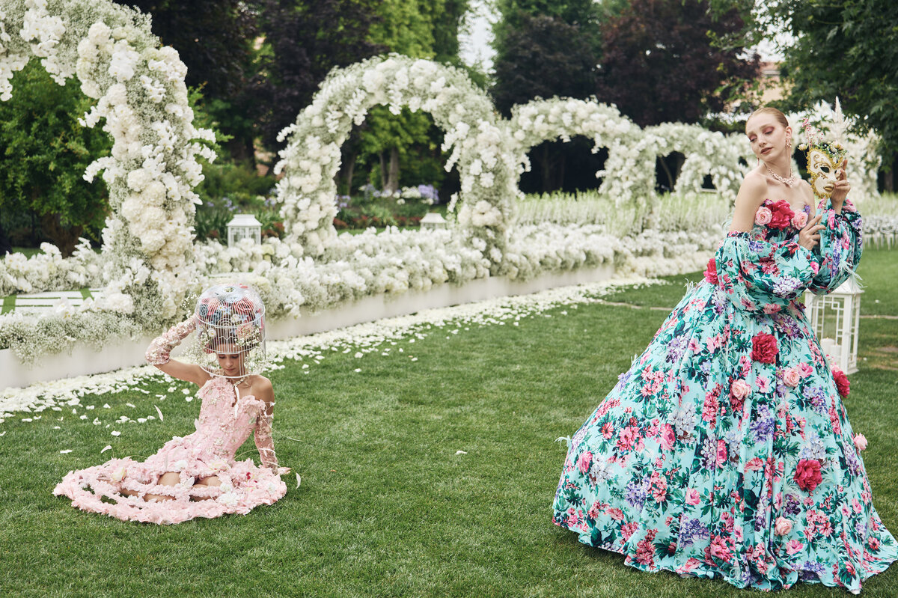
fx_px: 1247
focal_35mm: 50
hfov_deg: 39.6
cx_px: 449
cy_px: 299
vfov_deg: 27.0
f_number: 3.5
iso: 100
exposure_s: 1/250
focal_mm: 50
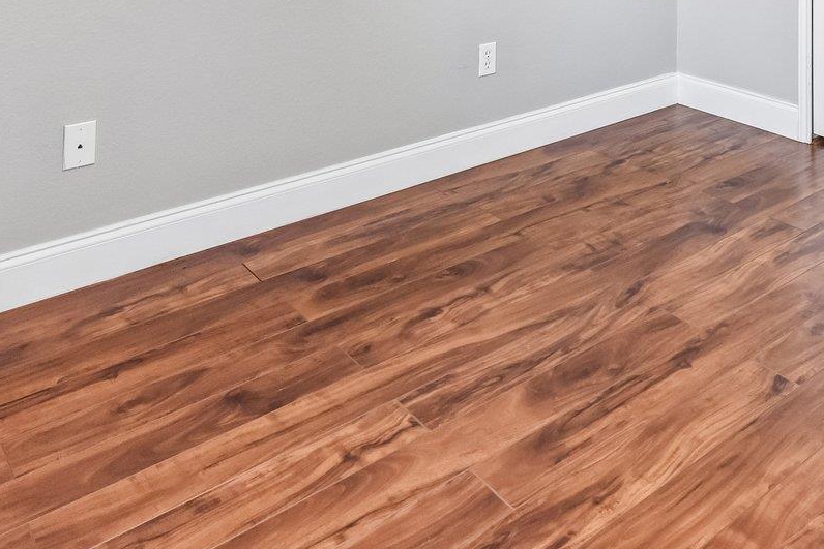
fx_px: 824
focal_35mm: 36
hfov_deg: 49.8
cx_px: 666
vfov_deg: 30.2
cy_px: -143
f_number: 8
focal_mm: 14
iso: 720
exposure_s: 1/15
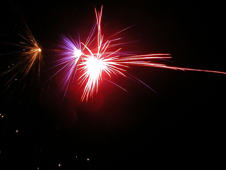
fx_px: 235
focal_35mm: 36
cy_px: 86
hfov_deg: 51.3
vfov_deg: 39.7
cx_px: 116
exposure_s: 8
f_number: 8
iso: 100
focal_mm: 8.9
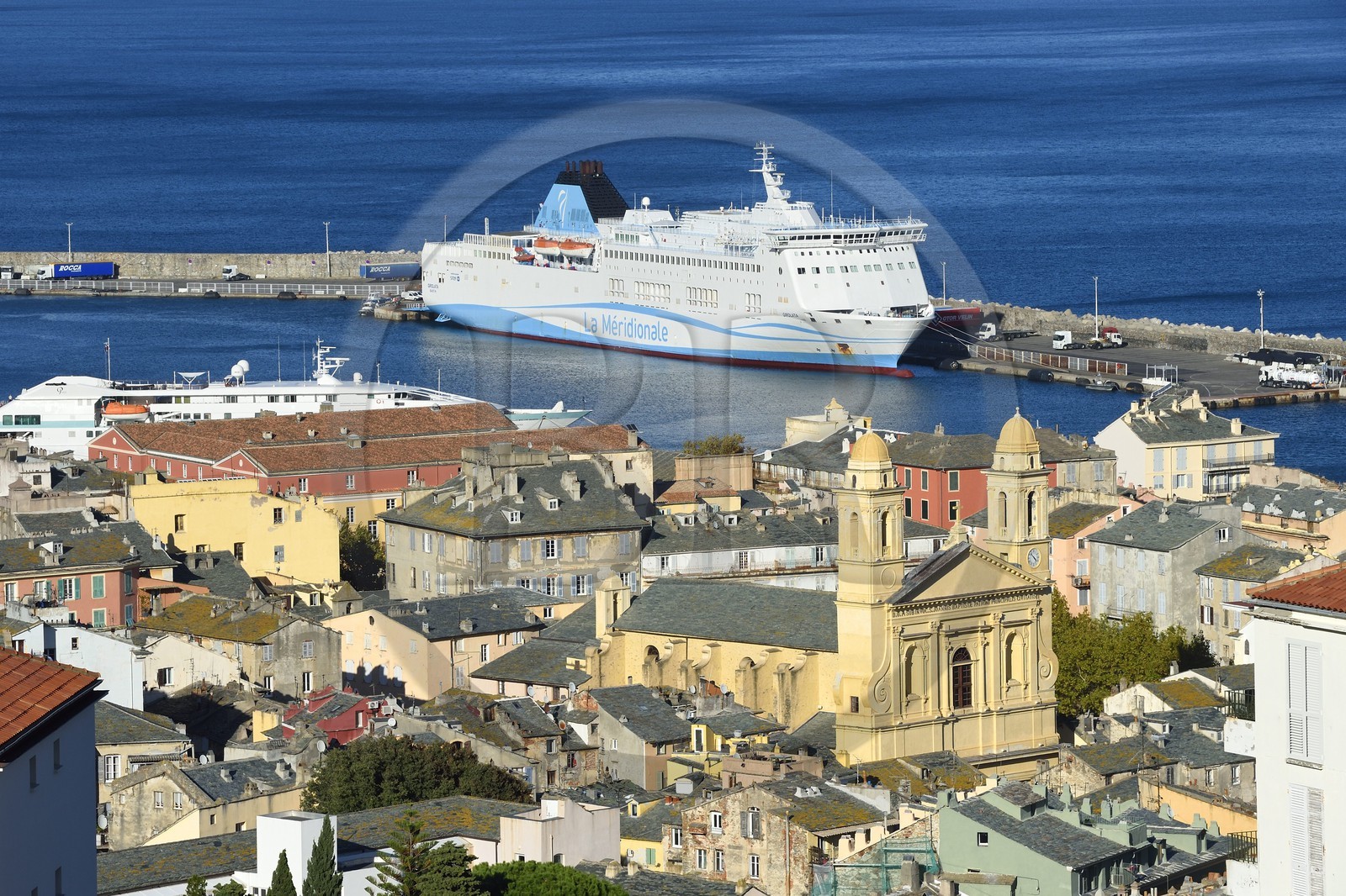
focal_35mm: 170
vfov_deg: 8.1
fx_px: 6354
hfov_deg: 12.1
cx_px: 673
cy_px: 448
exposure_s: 1/320
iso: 200
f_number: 16
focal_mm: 170
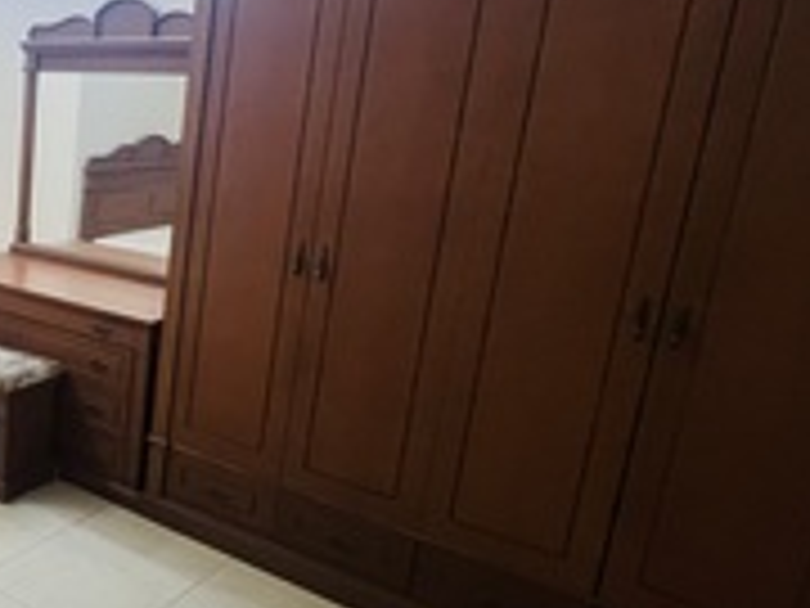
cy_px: 268
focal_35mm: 33
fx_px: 772
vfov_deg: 42.9
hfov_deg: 44.3
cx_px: -52
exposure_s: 1/50
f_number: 1.8
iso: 200
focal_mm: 1.57
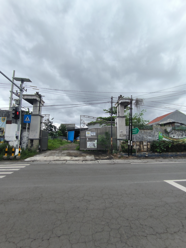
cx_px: 93
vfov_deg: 94.5
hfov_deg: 78.1
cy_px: 124
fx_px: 115
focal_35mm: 16
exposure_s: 1/452
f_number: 2.2
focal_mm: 1.65
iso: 50
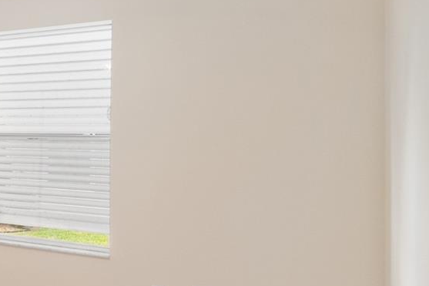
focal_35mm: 46
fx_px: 548
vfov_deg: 29.2
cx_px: -96
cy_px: 153
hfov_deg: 33.8
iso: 400
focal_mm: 16
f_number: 8
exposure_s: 1/20
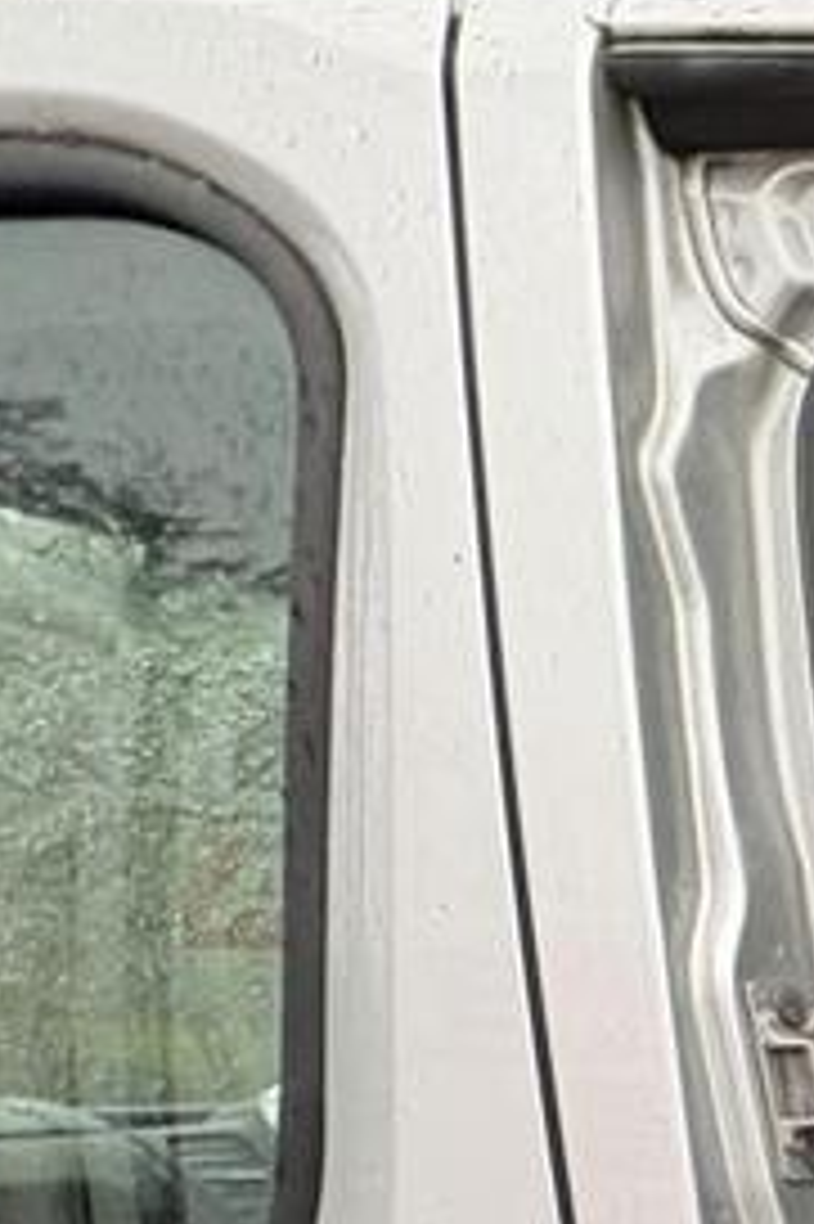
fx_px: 1630
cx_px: 1965
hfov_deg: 15.1
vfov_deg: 33.8
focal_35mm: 48
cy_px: 1444
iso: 250
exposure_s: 1/60
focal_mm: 2.22
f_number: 2.2
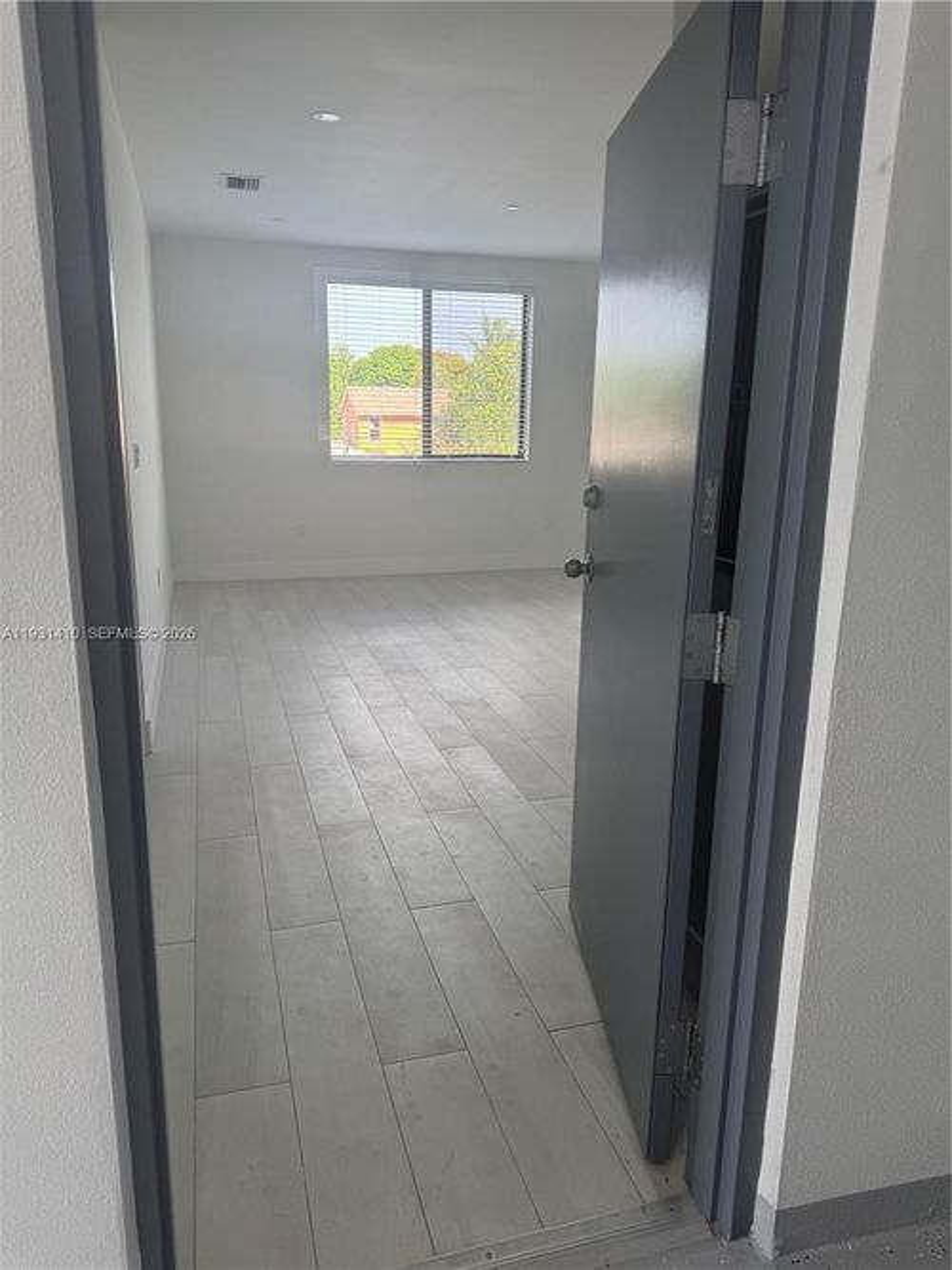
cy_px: 635
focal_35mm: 24
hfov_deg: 56.8
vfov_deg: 71.6
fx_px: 880
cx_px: 476
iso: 100
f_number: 1.78
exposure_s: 1/232
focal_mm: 6.76
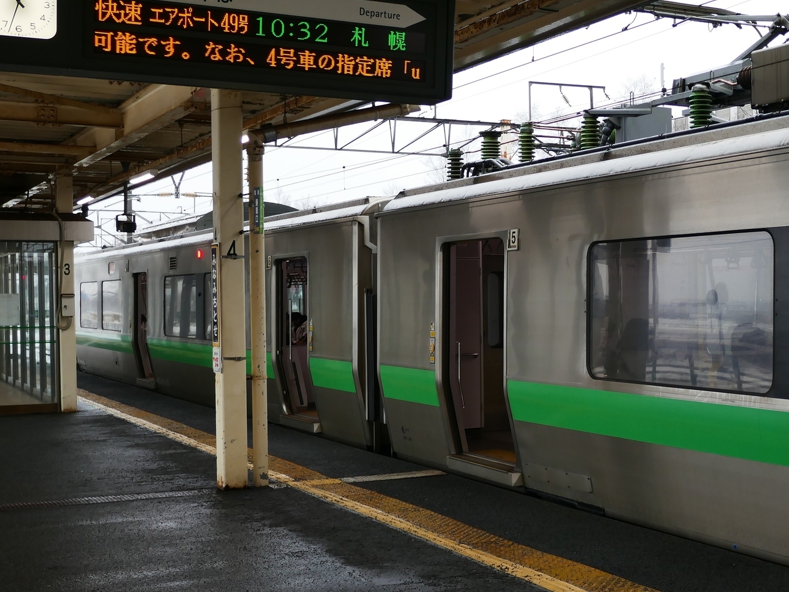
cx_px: 592
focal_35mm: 54
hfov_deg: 34.8
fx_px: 1231
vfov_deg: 27.0
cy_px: 327
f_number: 3.5
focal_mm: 13.3
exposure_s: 1/80
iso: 200
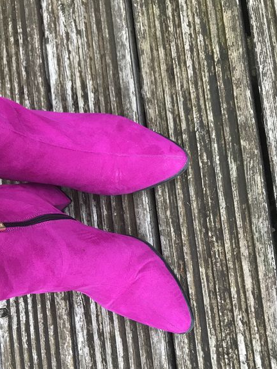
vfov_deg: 47.3
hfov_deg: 36.6
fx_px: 416
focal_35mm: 39
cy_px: 235
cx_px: 99
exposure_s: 1/33
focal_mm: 3.99
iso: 25
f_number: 1.8
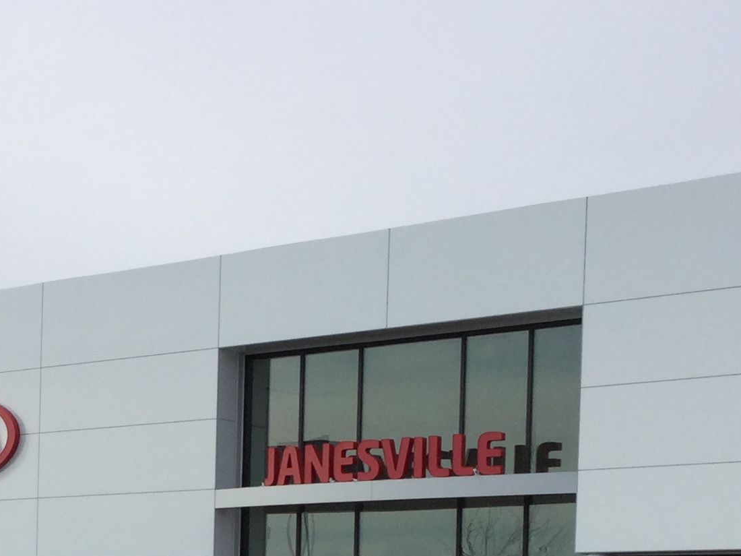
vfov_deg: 15.4
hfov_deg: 21.0
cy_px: 685
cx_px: 136
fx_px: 1969
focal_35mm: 92
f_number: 2.4
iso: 25
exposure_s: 1/1773
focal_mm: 3.3
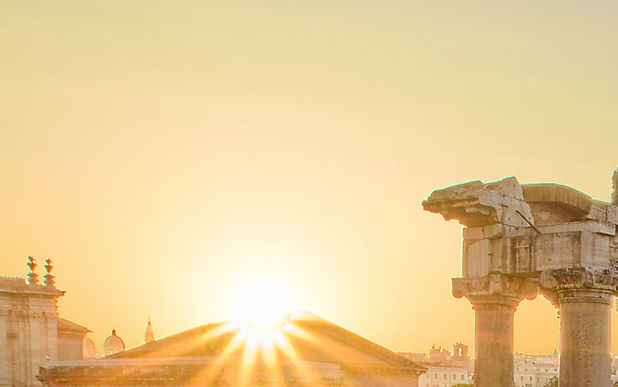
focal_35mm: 80
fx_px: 1348
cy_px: 578
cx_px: 773
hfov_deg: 23.3
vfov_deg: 15.1
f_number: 22
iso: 200
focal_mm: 16
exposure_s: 1/6
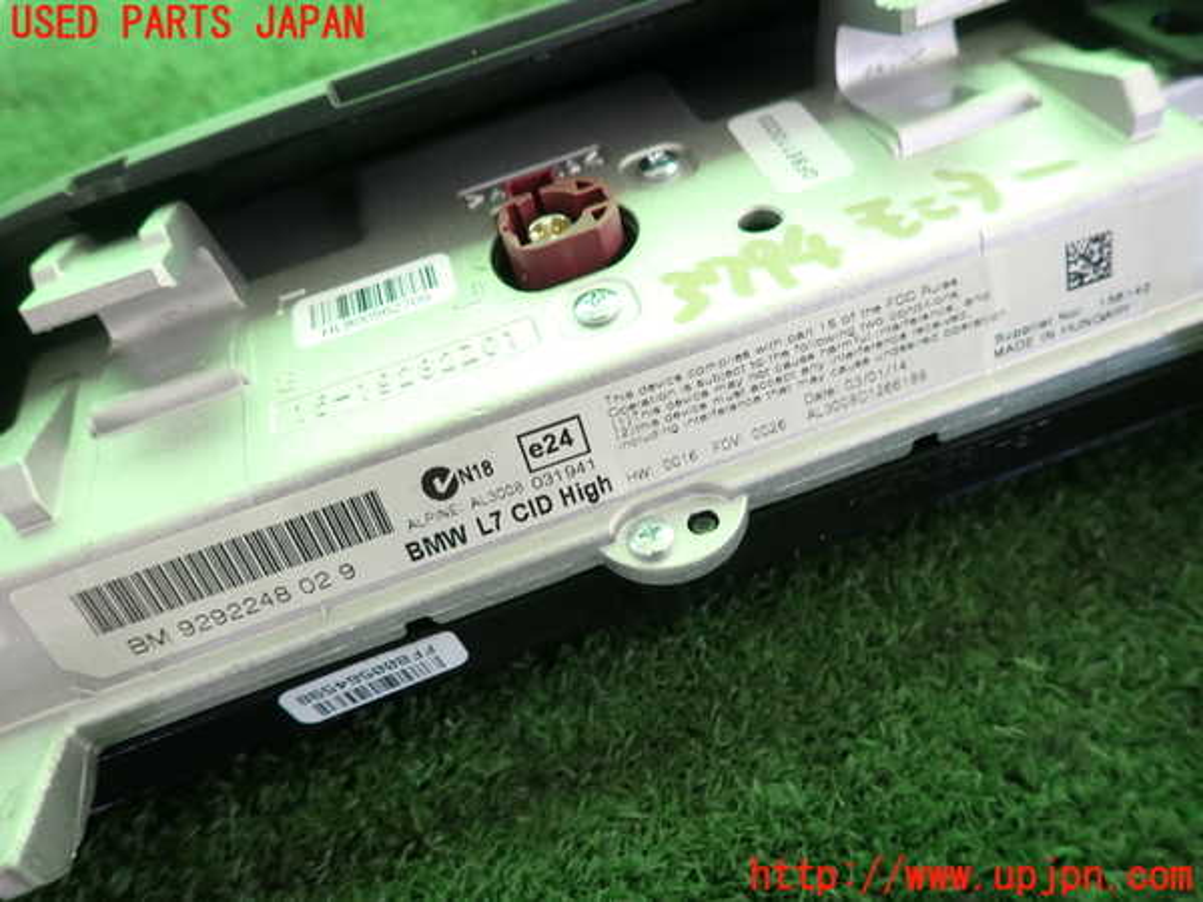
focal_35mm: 25
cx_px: 602
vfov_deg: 54.9
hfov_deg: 69.4
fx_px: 869
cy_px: 451
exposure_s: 1/60
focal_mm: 4.5
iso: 100
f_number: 2
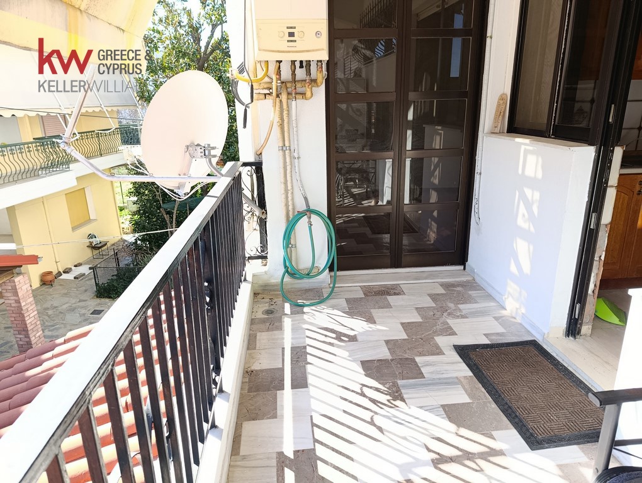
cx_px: 321
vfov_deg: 59.0
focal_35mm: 23
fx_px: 427
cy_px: 242
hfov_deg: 73.8
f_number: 1.65
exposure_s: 1/100
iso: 95
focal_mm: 6.11
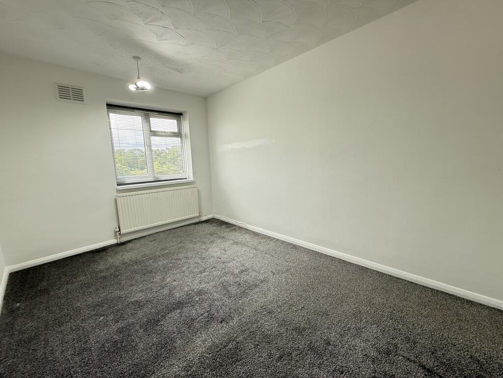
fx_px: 203
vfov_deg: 85.7
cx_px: 252
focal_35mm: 14
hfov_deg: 102.1
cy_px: 189
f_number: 2.2
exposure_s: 1/130
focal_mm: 2.22
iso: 64
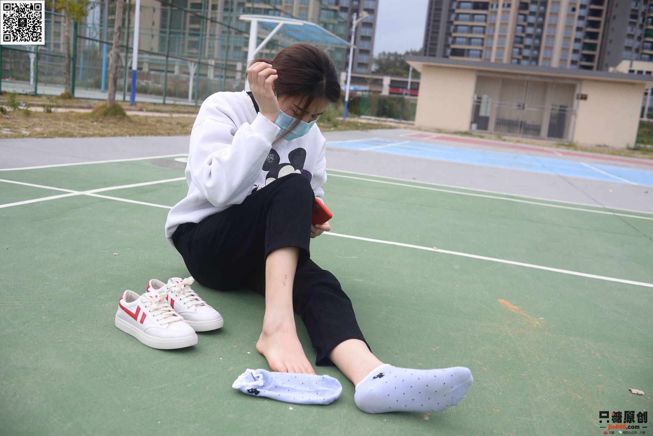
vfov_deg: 37.9
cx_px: 326
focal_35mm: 35
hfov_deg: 54.4
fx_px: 635
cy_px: 218
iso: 125
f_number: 5.6
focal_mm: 35
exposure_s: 1/400
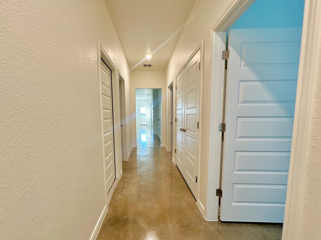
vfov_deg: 81.6
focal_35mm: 15
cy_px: 128
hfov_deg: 98.1
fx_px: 139
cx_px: 151
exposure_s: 1/60
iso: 160
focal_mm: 2.22
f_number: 2.2
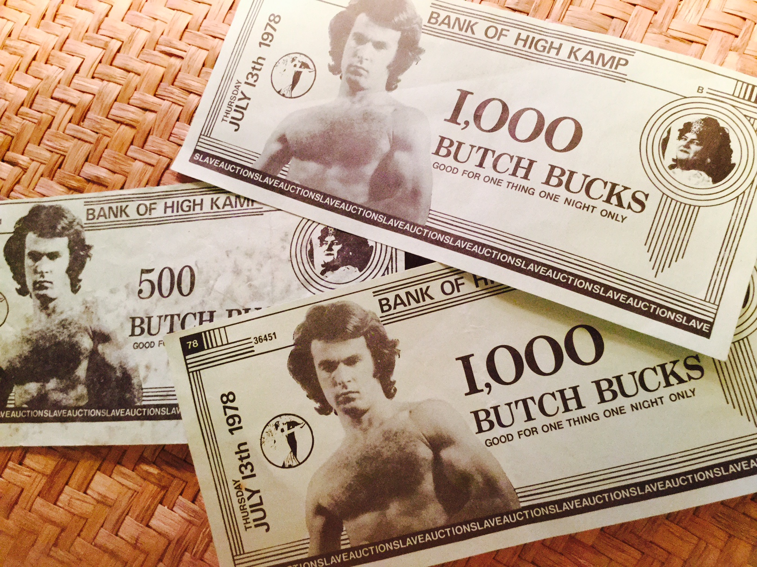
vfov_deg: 45.4
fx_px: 678
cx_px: 378
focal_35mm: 31
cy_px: 284
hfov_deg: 58.4
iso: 200
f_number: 2.4
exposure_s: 1/17
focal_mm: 3.3
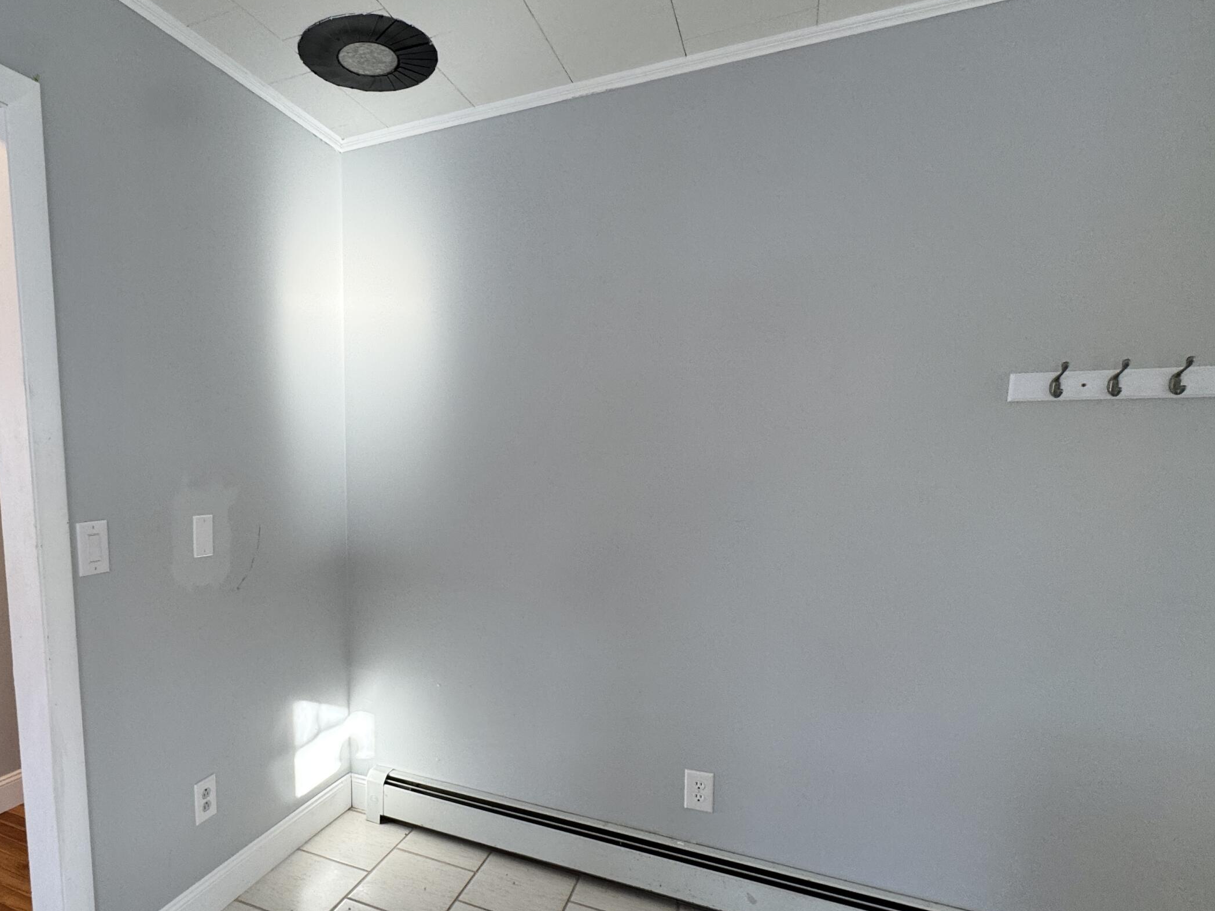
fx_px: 702
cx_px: 429
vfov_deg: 65.4
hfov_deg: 79.7
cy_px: 540
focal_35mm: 20
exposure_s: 1/120
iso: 160
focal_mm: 2.22
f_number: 2.2
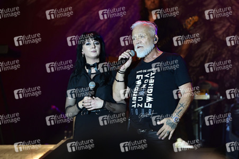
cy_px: 80
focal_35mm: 200
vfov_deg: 6.9
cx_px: 120
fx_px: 1327
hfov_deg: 10.3
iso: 3200
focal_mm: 200
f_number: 5
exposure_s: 1/640
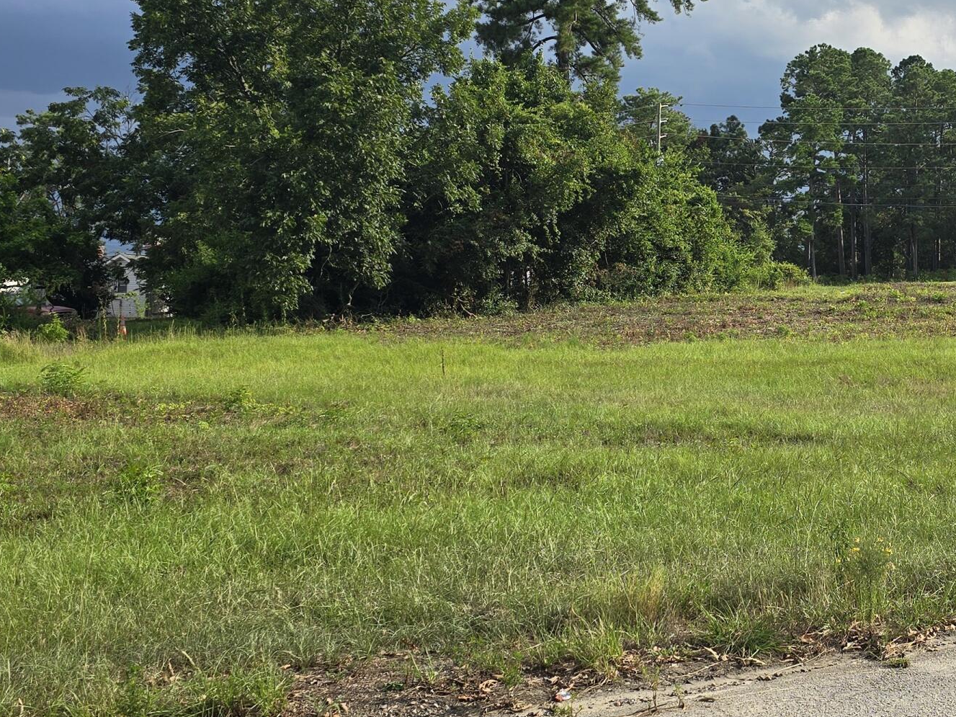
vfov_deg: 27.9
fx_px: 1436
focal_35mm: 52
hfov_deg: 35.5
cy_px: 267
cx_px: 783
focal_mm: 6.3
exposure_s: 1/730
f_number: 1.7
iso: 12
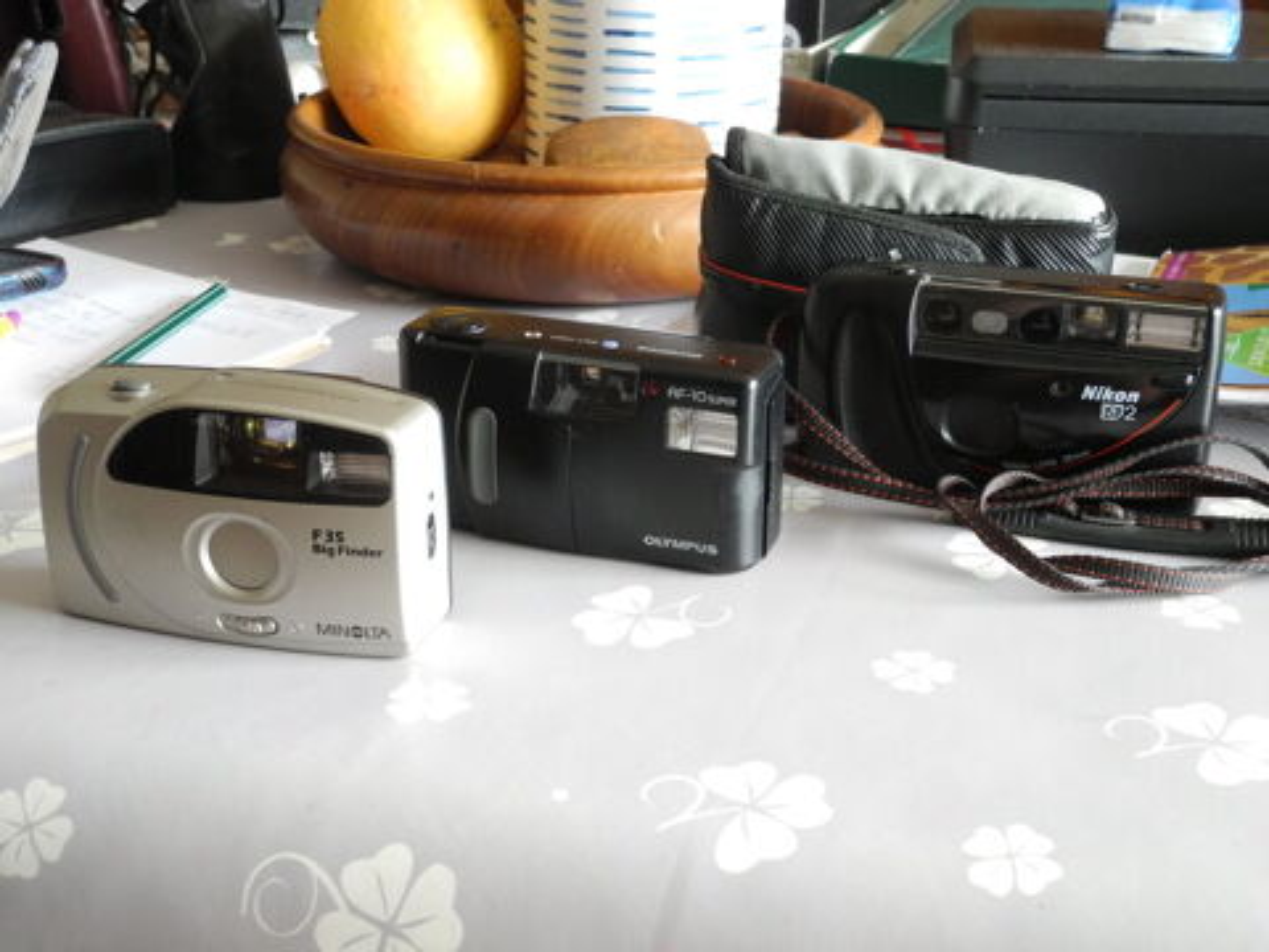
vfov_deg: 29.1
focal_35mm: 50
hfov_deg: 38.2
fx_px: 1833
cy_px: 476
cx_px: 634
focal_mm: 10.7
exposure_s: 1/30
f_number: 3.5
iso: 400
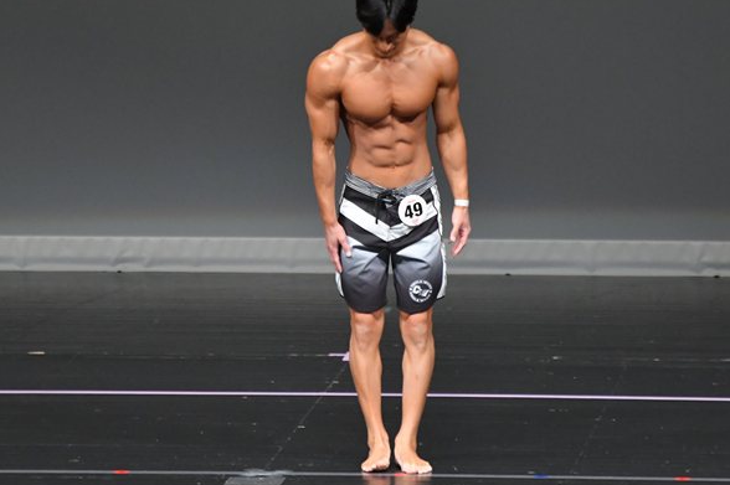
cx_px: 359
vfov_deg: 3.0
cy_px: 189
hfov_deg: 4.5
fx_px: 9218
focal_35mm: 455
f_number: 5.6
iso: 4000
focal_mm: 230
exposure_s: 1/400
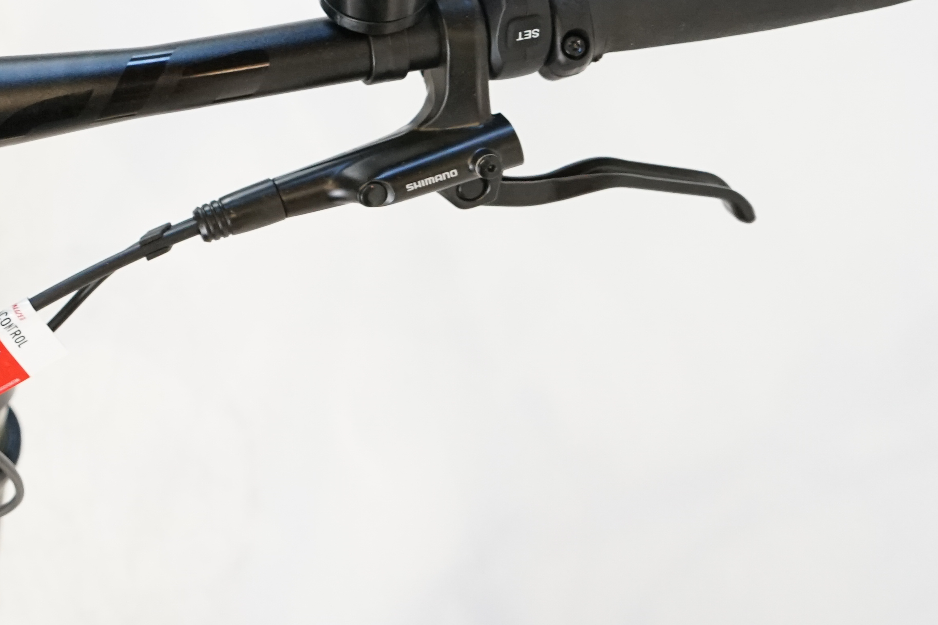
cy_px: 84
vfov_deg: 18.7
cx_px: -200
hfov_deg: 25.2
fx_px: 1876
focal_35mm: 72
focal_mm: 28
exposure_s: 1/200
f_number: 5.6
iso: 2500
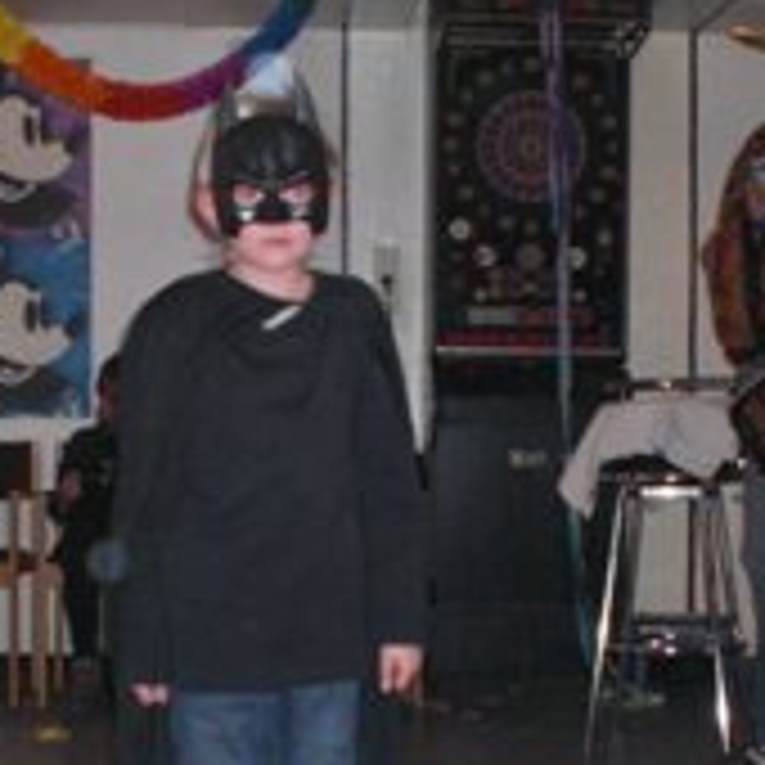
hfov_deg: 21.9
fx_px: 1975
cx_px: 328
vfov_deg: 21.9
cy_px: 482
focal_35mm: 79
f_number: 3.1
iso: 200
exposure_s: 1/30
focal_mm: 6.3
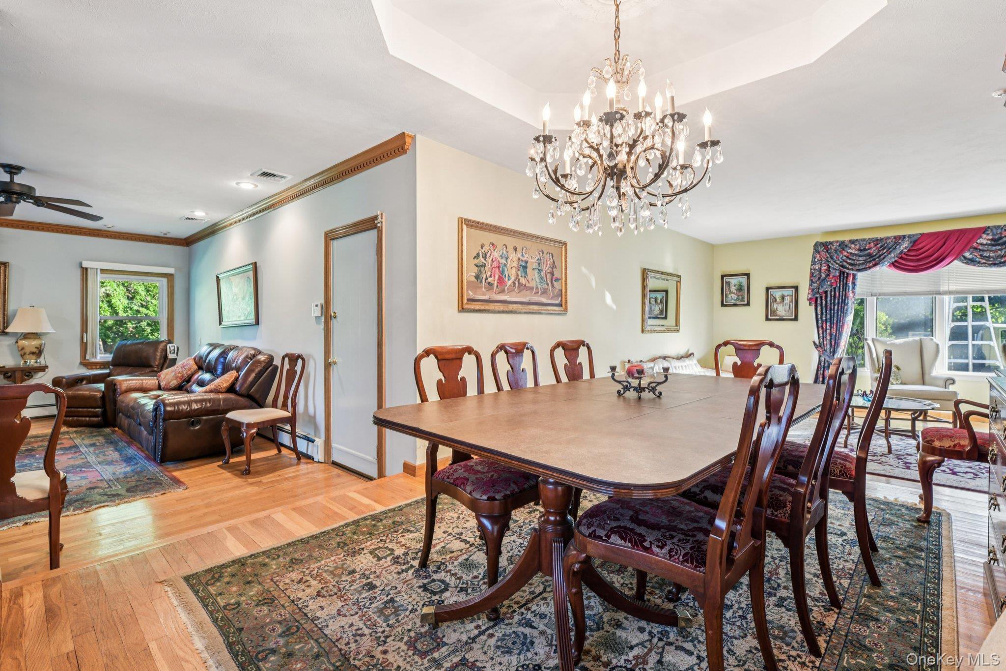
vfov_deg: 70.4
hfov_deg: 93.3
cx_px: 503
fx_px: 475
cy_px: 336
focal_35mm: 17
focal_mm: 17
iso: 320
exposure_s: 1/3
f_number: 8
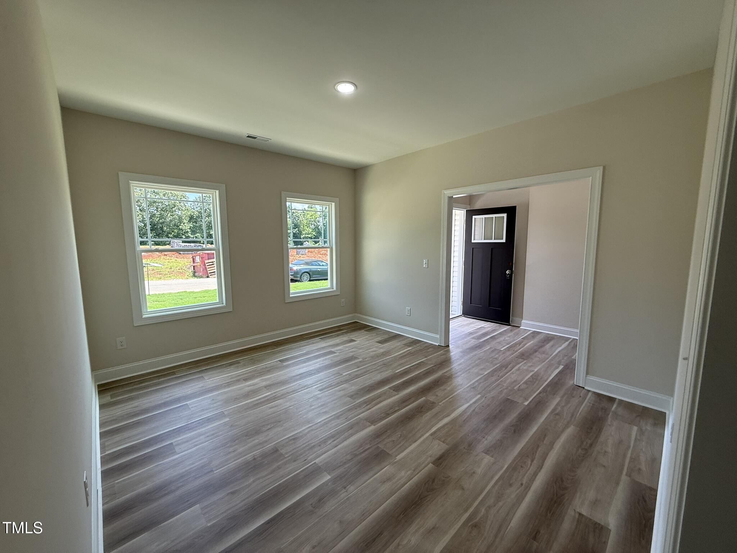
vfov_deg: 85.7
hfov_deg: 102.1
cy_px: 276
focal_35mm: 14
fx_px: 298
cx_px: 368
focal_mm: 2.22
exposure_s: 1/172
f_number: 2.2
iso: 64
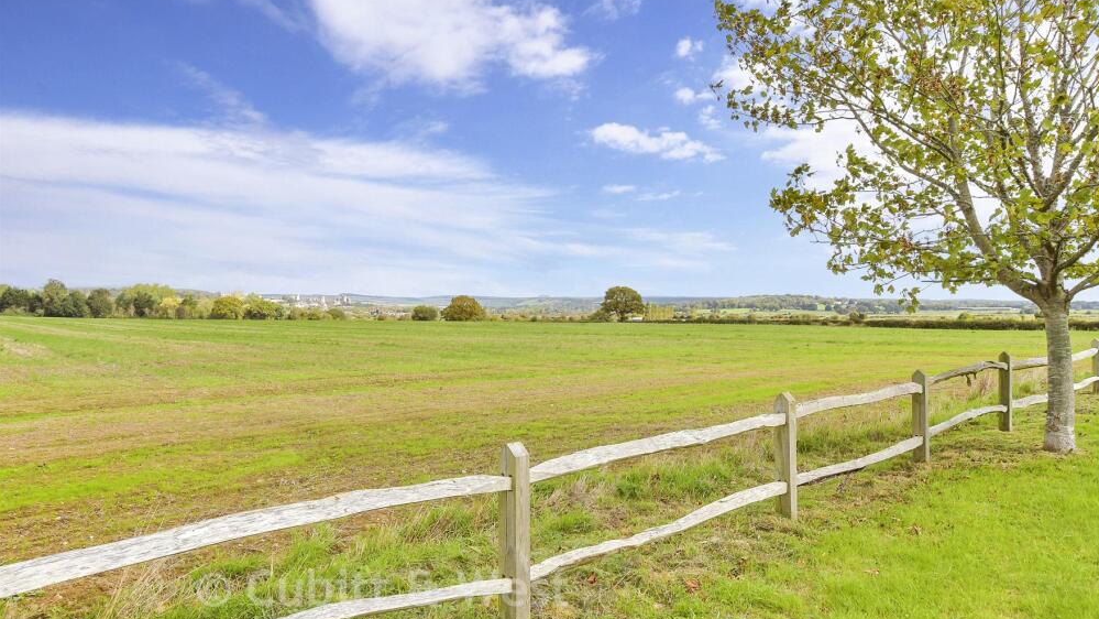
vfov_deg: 40.2
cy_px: 331
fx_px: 845
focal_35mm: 29
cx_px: 562
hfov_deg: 66.1
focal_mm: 18
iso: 500
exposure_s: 1/250
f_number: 14
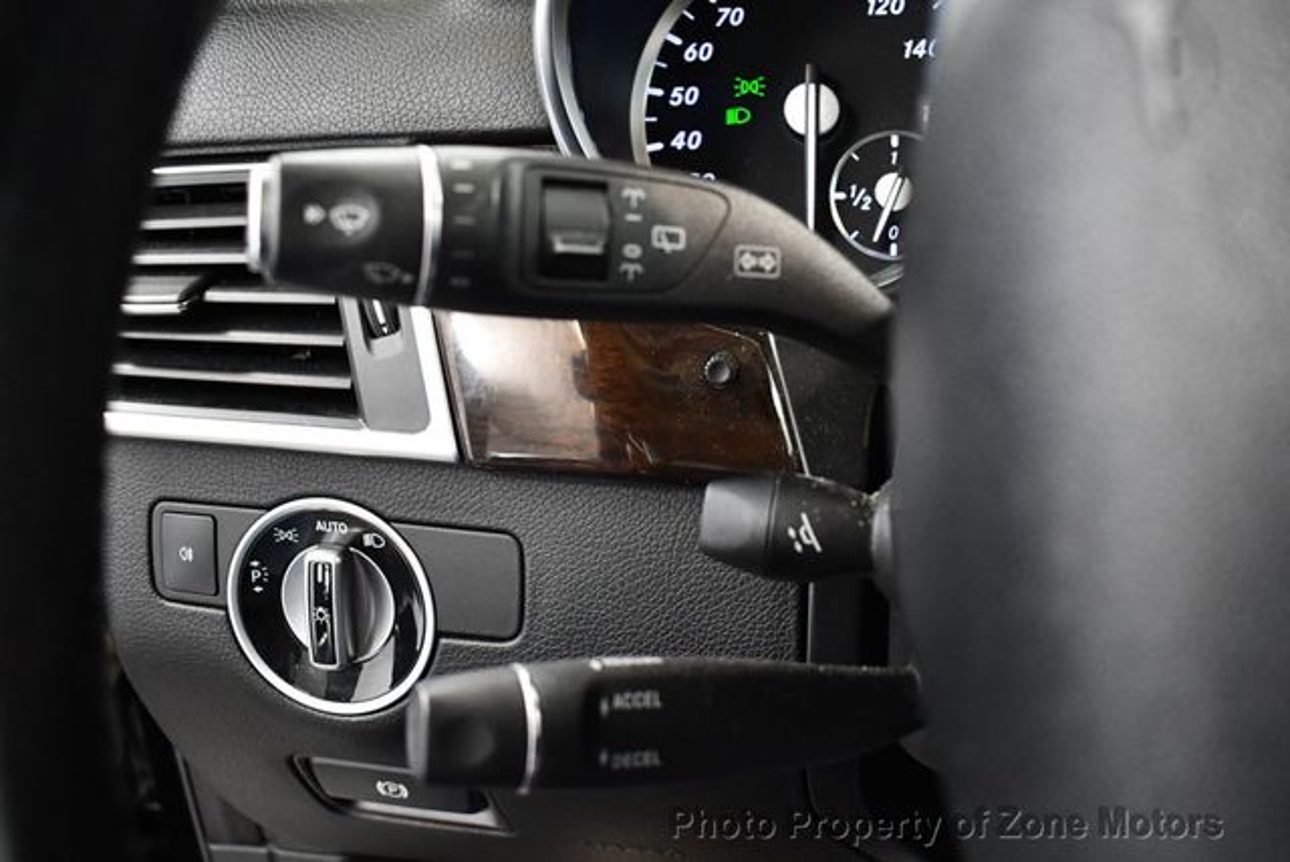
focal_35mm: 36
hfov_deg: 53.1
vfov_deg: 36.9
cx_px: 645
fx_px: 1291
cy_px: 431
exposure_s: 1/80
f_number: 3.5
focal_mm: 18
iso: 3200
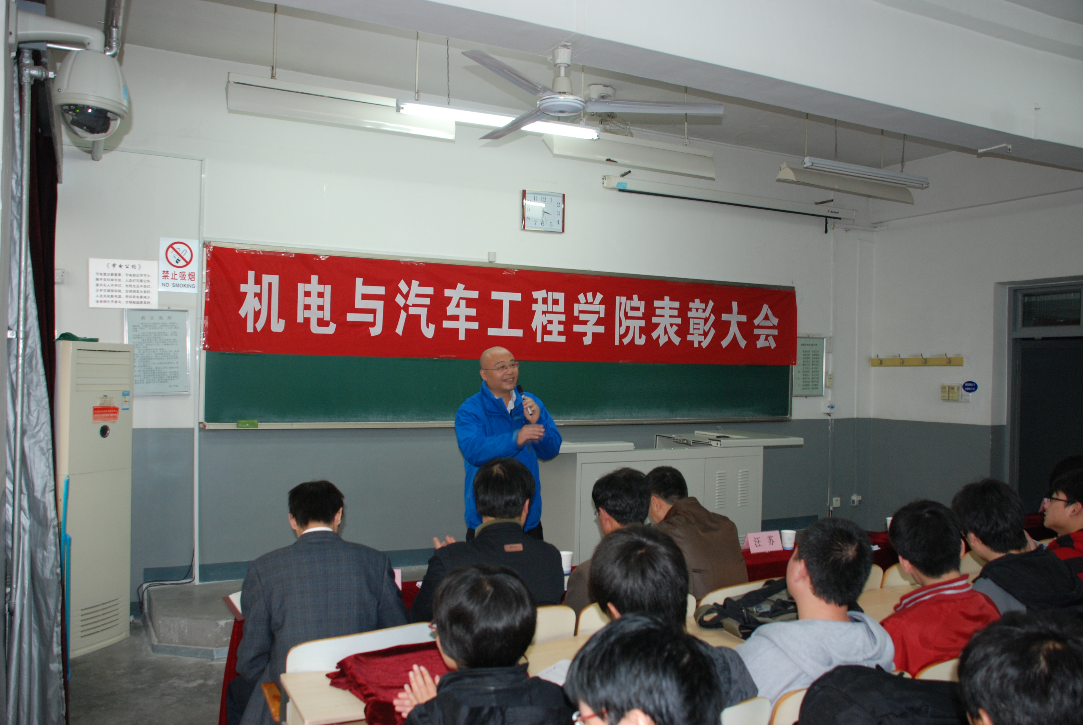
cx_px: 542
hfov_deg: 61.9
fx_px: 904
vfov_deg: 43.7
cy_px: 362
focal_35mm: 30
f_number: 4
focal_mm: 20
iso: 400
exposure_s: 1/60
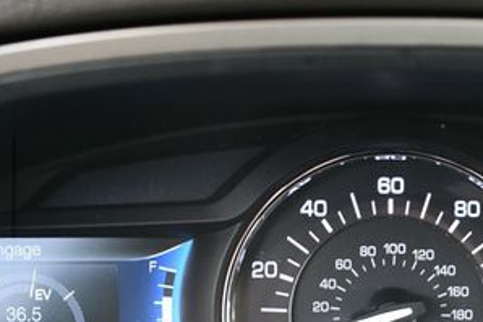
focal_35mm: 86
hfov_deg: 23.2
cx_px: 407
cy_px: 270
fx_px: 1154
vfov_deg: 15.8
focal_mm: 20
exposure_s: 1/125
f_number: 3.5
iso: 1000
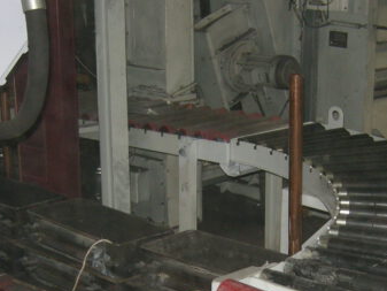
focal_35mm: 82
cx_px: 239
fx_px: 917
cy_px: 276
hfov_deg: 23.8
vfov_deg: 17.7
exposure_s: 1/60
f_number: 2.7
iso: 146
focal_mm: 7.5
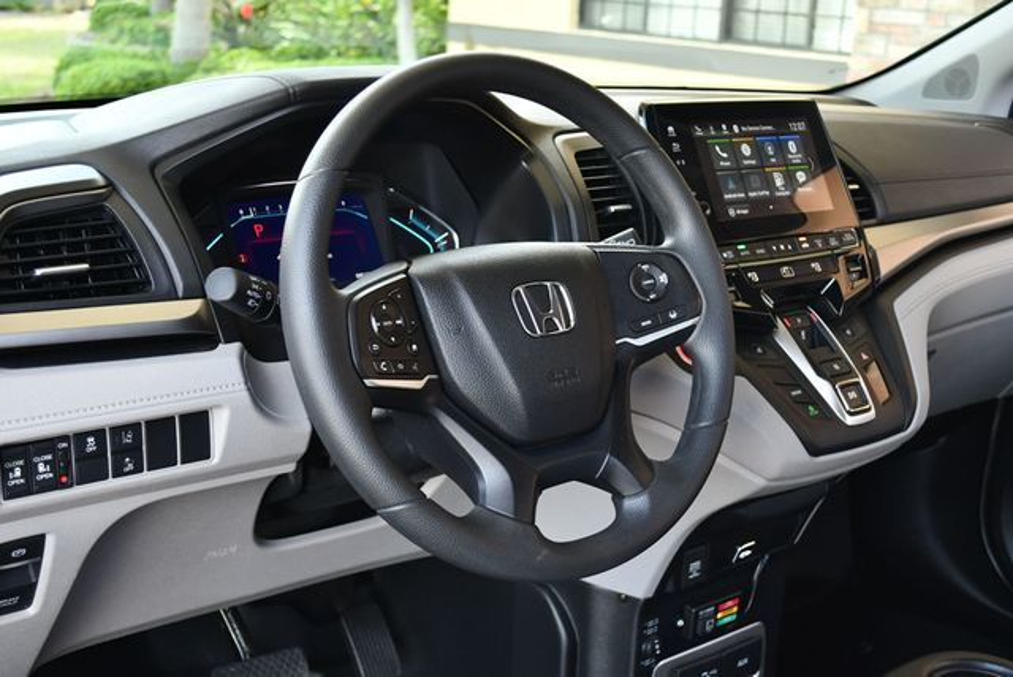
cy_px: 338
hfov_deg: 41.1
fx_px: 1352
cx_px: 506
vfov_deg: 28.1
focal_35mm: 48
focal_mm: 24
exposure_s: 1/200
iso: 800
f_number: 4
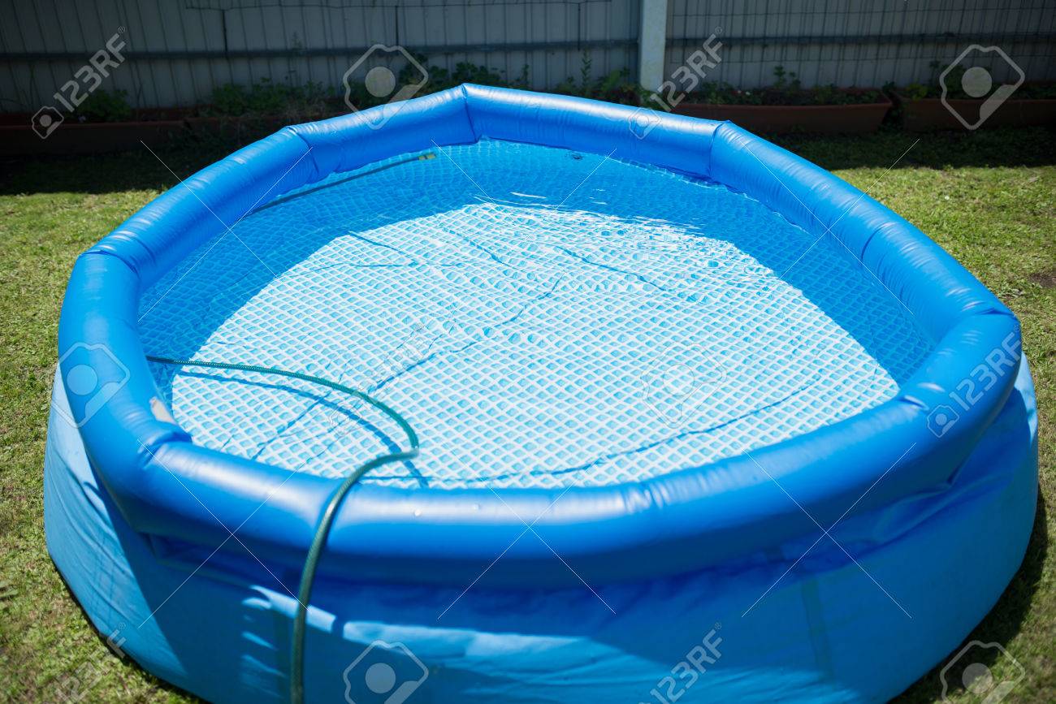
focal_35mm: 35
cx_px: 528
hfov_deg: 54.4
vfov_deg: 37.9
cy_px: 352
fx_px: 1027
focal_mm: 35
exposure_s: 1/4000
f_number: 2
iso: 100
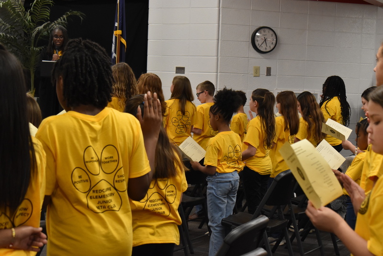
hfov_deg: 28.1
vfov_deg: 18.9
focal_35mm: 72
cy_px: 128
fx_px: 766
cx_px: 192
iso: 2000
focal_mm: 48
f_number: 7.1
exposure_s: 1/80
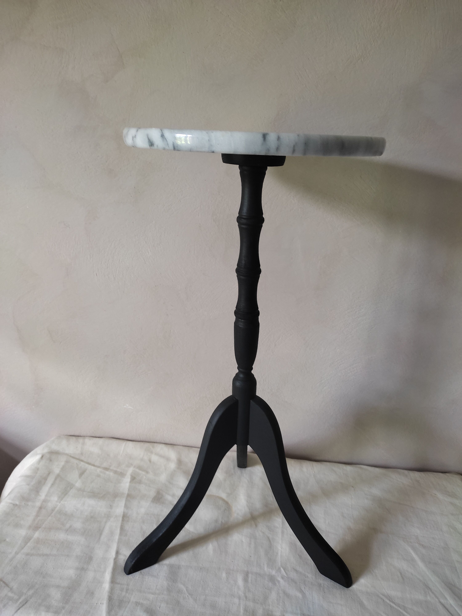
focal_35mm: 26
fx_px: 463
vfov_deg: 67.3
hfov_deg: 53.1
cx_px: 231
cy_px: 308
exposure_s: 1/33
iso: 885
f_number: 1.79
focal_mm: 4.74
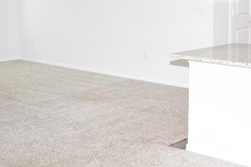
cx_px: 199
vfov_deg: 18.4
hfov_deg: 27.5
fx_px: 502
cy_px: -3
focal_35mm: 72
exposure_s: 1/125
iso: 400
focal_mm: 22
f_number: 5.6
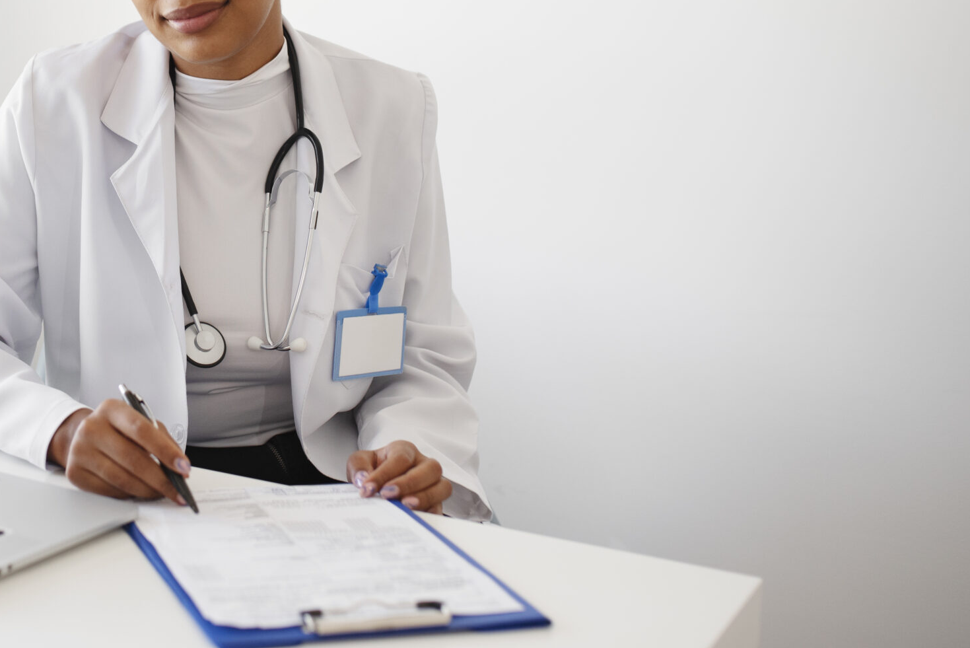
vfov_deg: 22.0
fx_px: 1644
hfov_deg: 31.9
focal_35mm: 61
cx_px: 176
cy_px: 134
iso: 320
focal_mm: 35
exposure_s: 1/200
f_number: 2.5
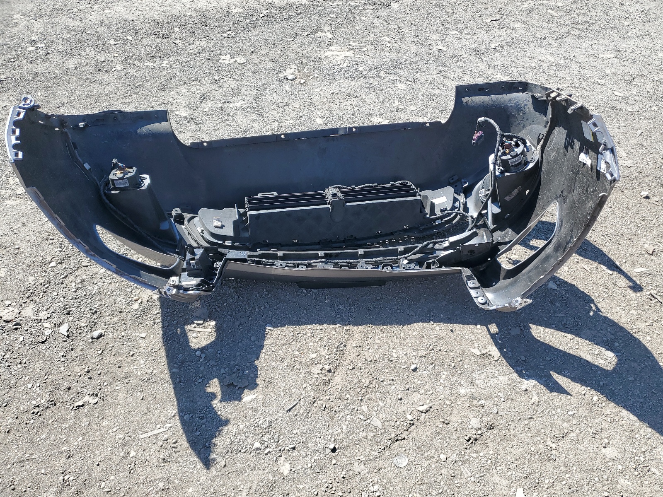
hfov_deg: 67.3
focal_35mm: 26
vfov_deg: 53.1
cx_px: 332
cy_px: 248
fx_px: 498
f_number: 1.5
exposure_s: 1/1429
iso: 50
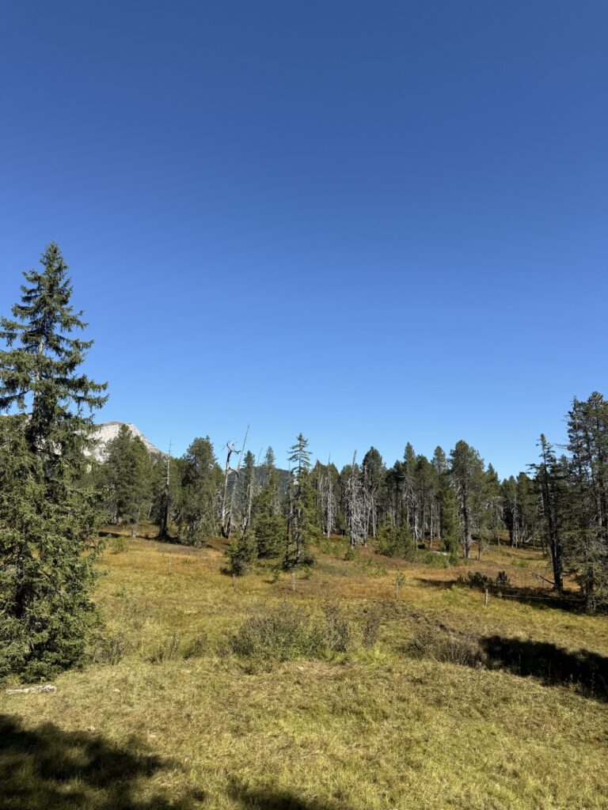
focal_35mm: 24
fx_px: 562
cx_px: 304
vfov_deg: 71.6
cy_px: 405
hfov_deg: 56.8
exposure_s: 1/3584
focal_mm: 6.76
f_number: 1.78
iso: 80
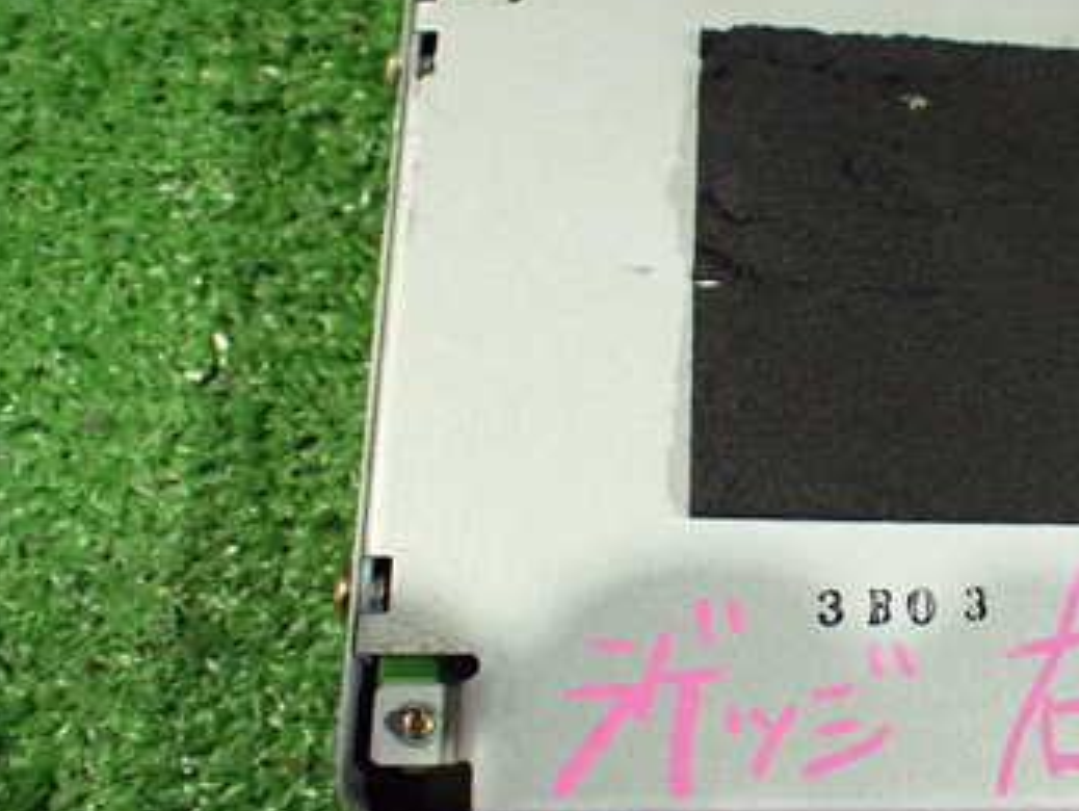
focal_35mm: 52
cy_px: 337
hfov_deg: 35.5
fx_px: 1622
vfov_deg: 28.0
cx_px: 870
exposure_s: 1/30
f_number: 2.3
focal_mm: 5.4
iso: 1000
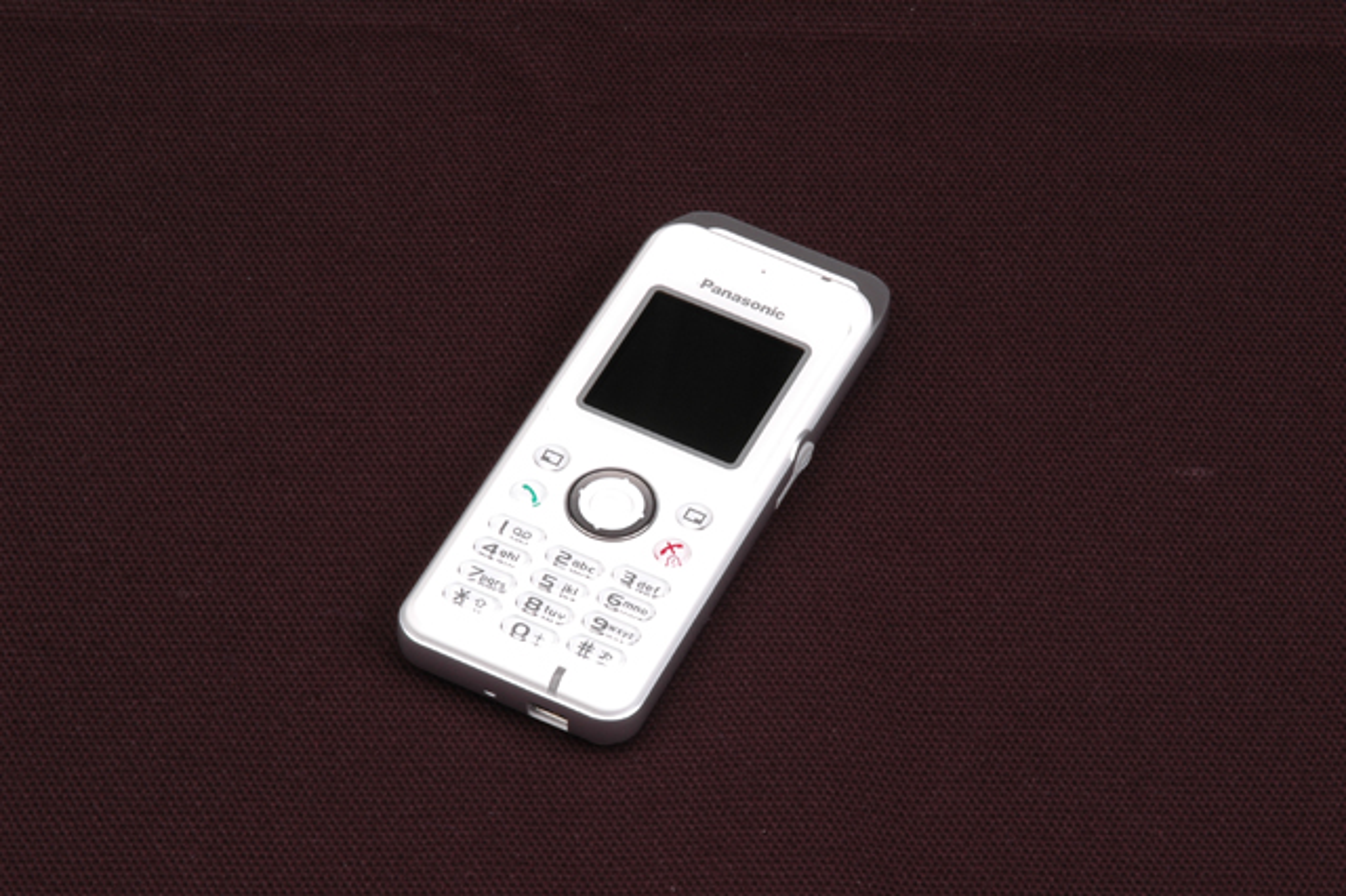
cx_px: 673
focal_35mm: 158
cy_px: 448
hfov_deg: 13.0
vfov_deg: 8.7
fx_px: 5885
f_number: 29
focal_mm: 105
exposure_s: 1/320
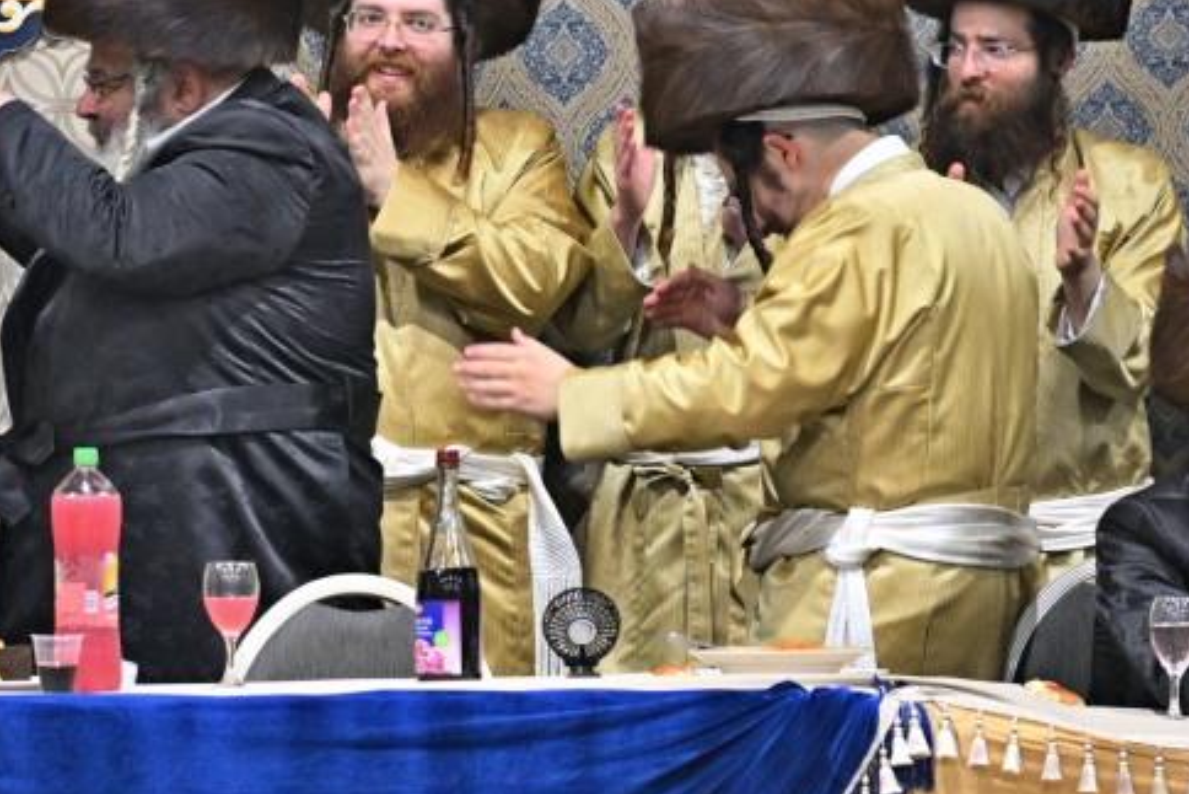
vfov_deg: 2.2
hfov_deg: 3.2
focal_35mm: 635
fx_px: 20978
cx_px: 172
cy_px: 85
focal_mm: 200
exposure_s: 1/250
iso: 800
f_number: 2.8
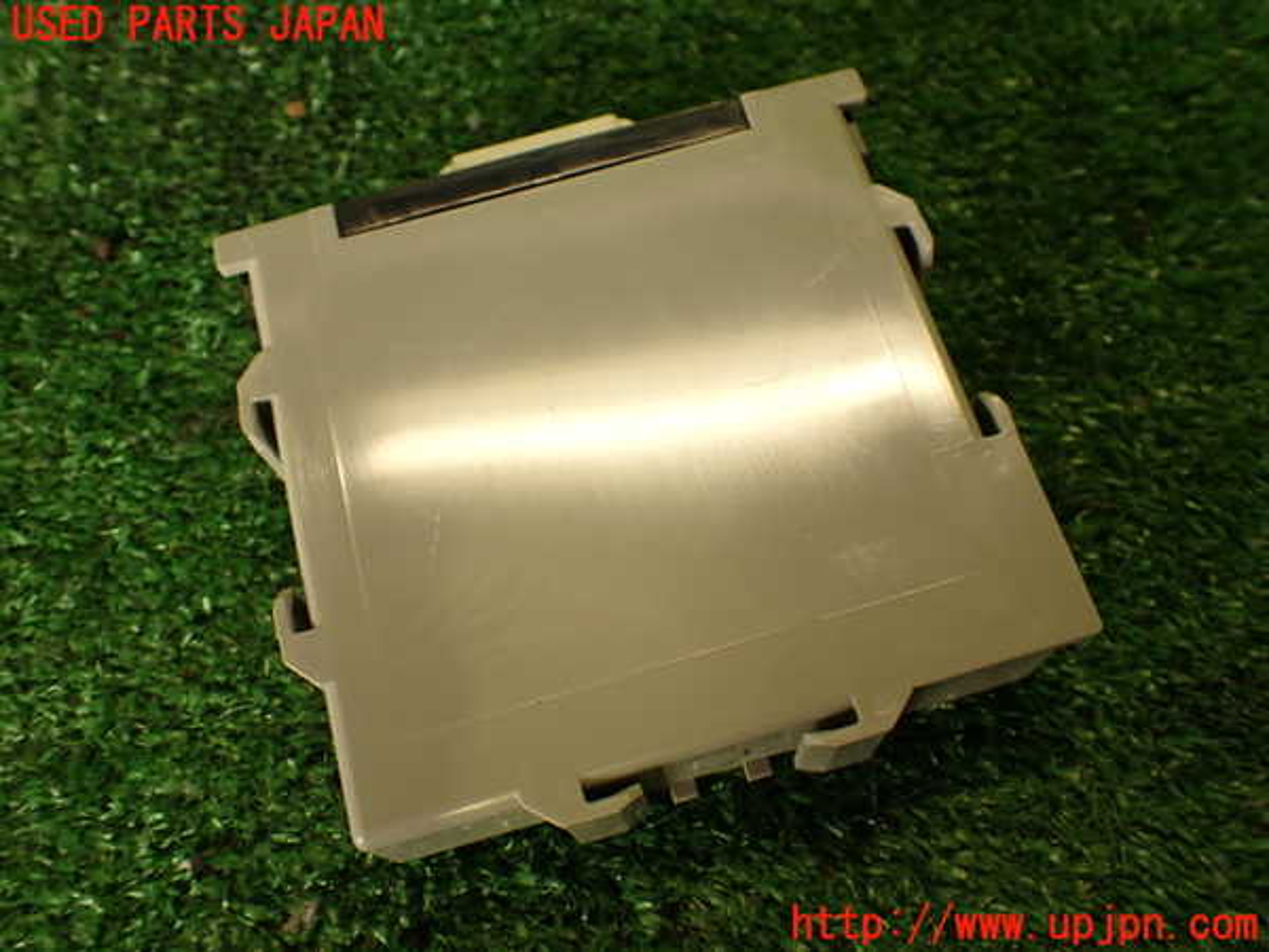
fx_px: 1173
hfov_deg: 56.8
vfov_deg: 44.2
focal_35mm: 32
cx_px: 634
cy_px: 476
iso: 160
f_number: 2.4
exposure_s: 1/60
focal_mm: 5.79
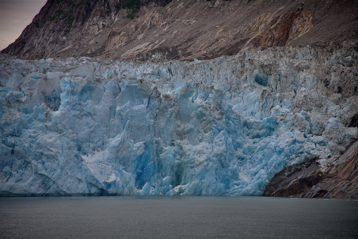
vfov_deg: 11.4
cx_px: 179
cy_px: 120
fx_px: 1194
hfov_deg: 17.1
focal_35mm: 120
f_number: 4
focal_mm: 120
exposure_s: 1/250
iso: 140
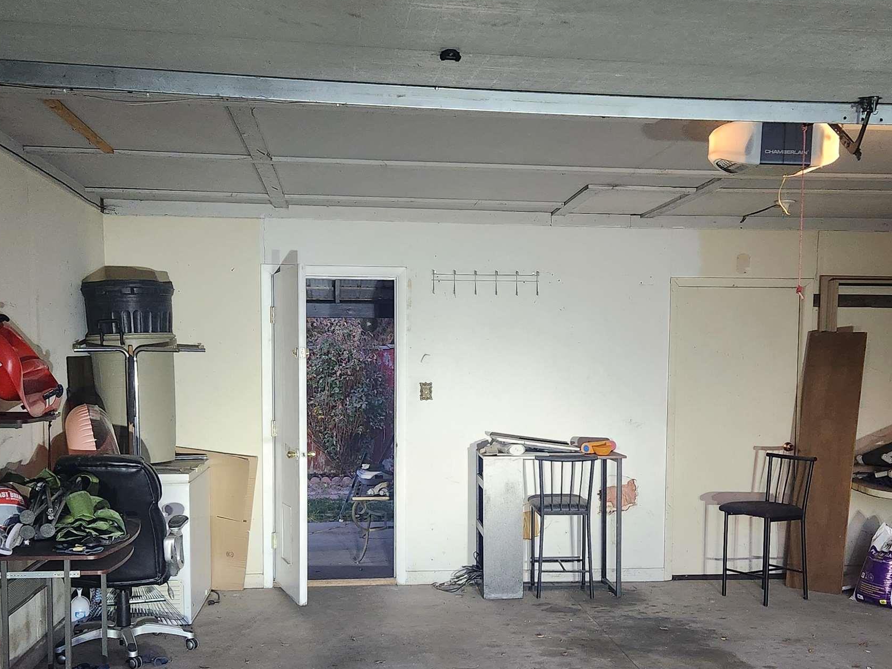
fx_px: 1082
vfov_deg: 34.1
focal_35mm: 42
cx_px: 502
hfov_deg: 44.7
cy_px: 434
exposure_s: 1/120
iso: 640
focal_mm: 5.4
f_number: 1.8
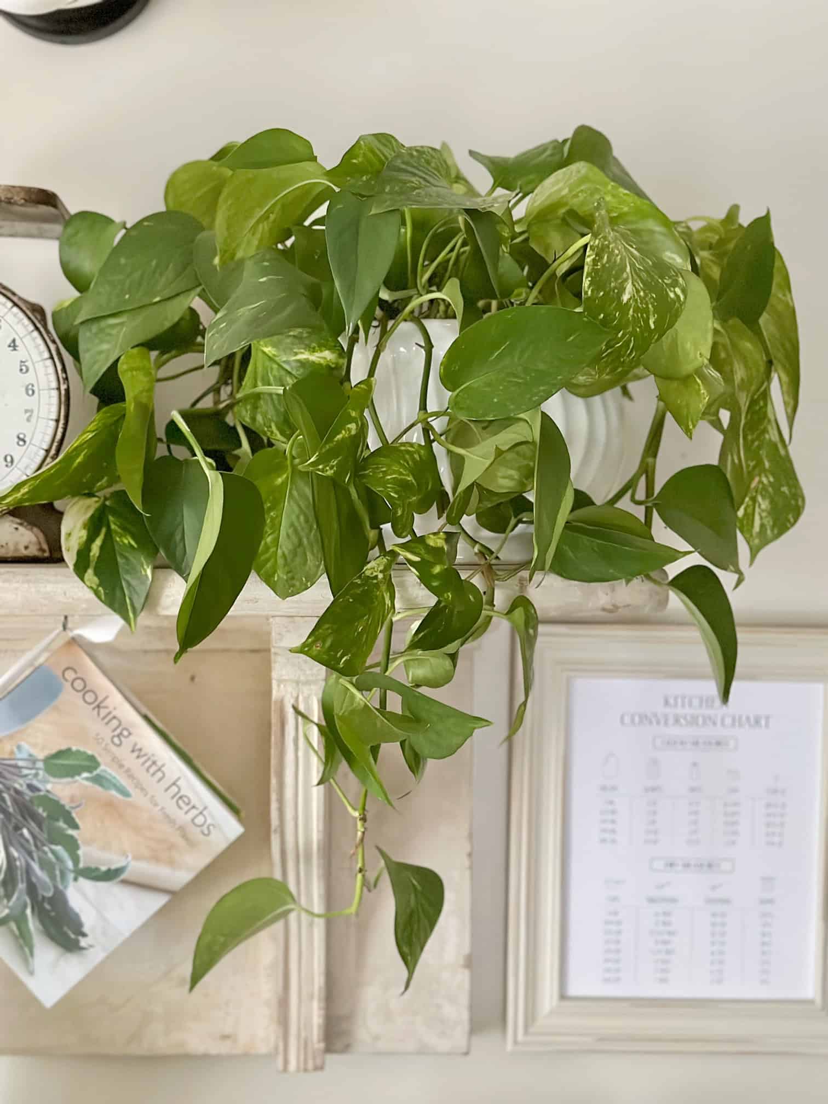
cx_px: 414
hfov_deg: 30.3
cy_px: 552
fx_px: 1531
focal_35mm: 48
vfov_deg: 39.7
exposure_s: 1/30
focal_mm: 6.9
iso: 1000
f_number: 1.8
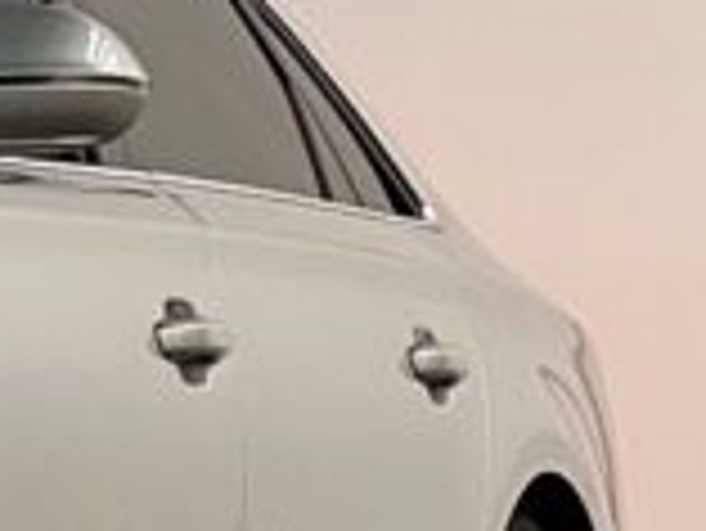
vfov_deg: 3.8
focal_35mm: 392
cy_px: -122
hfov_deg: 4.9
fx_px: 8001
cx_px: -998
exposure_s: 1/37
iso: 200
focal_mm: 9
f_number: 2.8
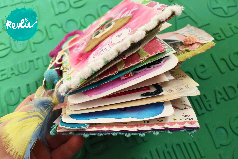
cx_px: 119
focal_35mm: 36
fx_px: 238
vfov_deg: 36.9
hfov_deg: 53.1
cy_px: 80
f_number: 7.1
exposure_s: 1/1000
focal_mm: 24
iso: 1600
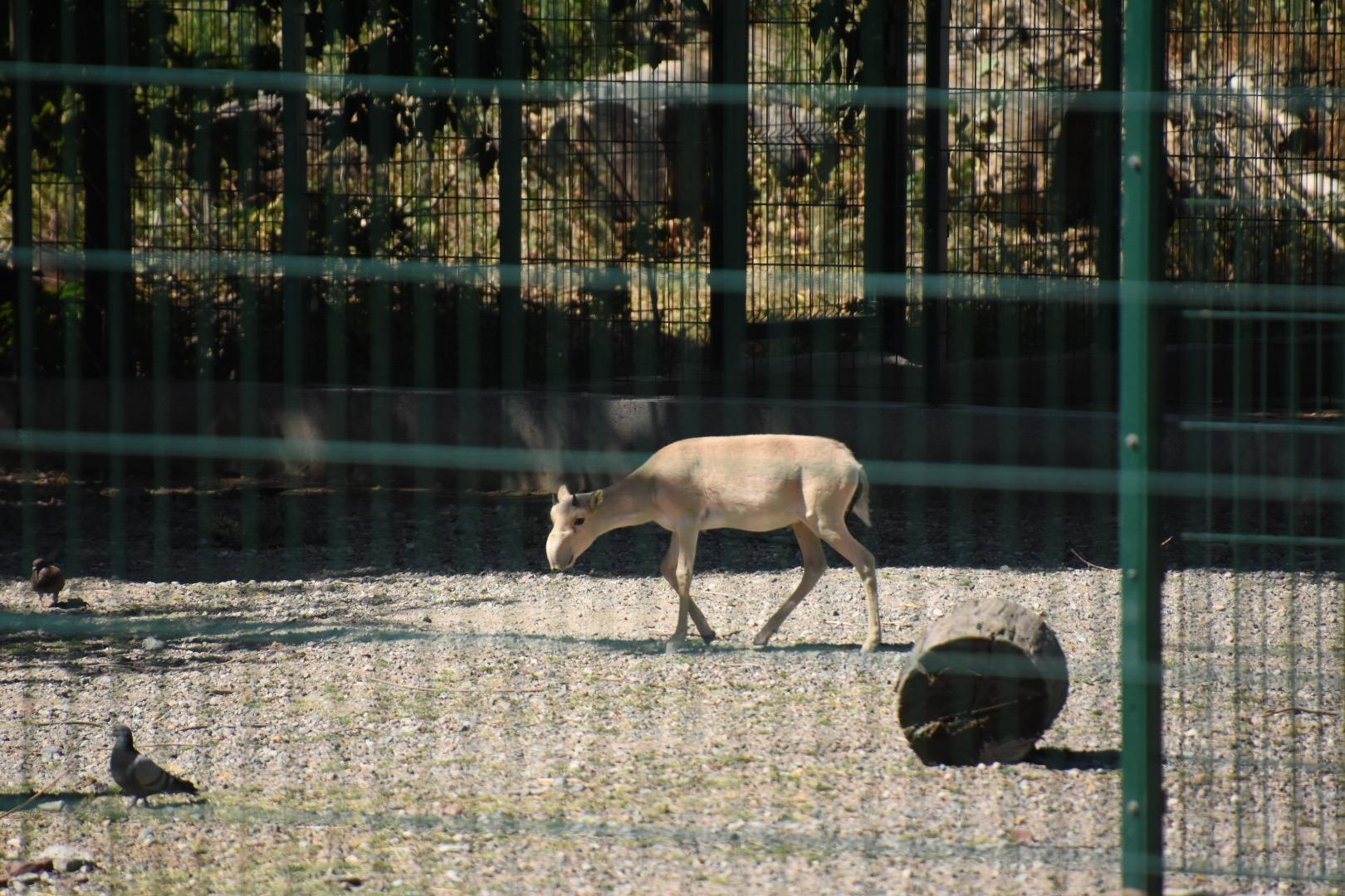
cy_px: 448
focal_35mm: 450
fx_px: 16811
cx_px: 672
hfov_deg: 4.6
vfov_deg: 3.1
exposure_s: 1/3200
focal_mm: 300
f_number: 6.3
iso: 1000
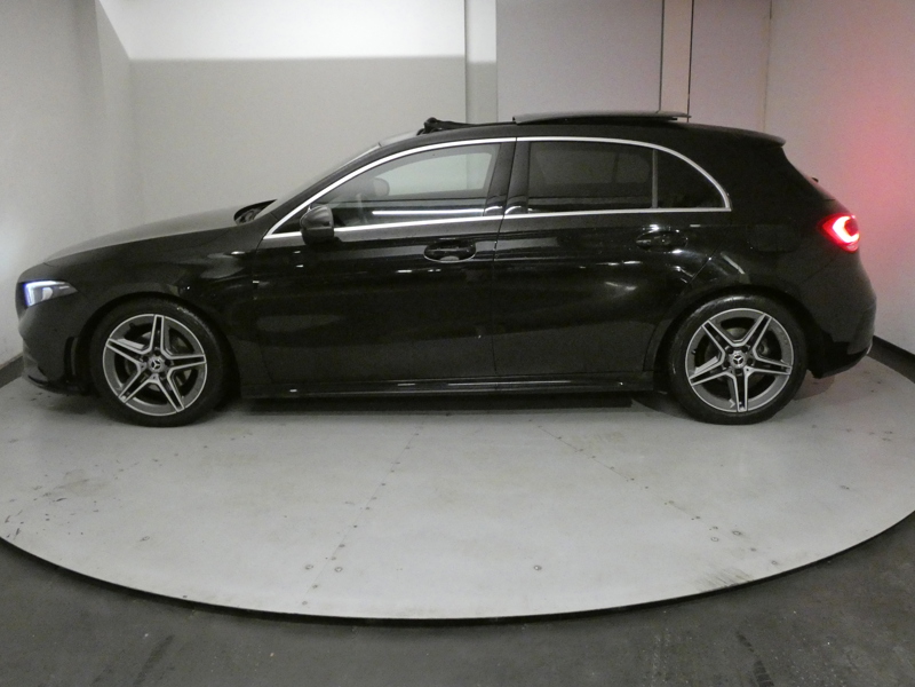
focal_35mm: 33
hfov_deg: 55.4
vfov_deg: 42.9
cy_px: 344
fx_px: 872
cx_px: 458
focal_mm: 6
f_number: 3.4
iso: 1600
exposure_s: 1/125
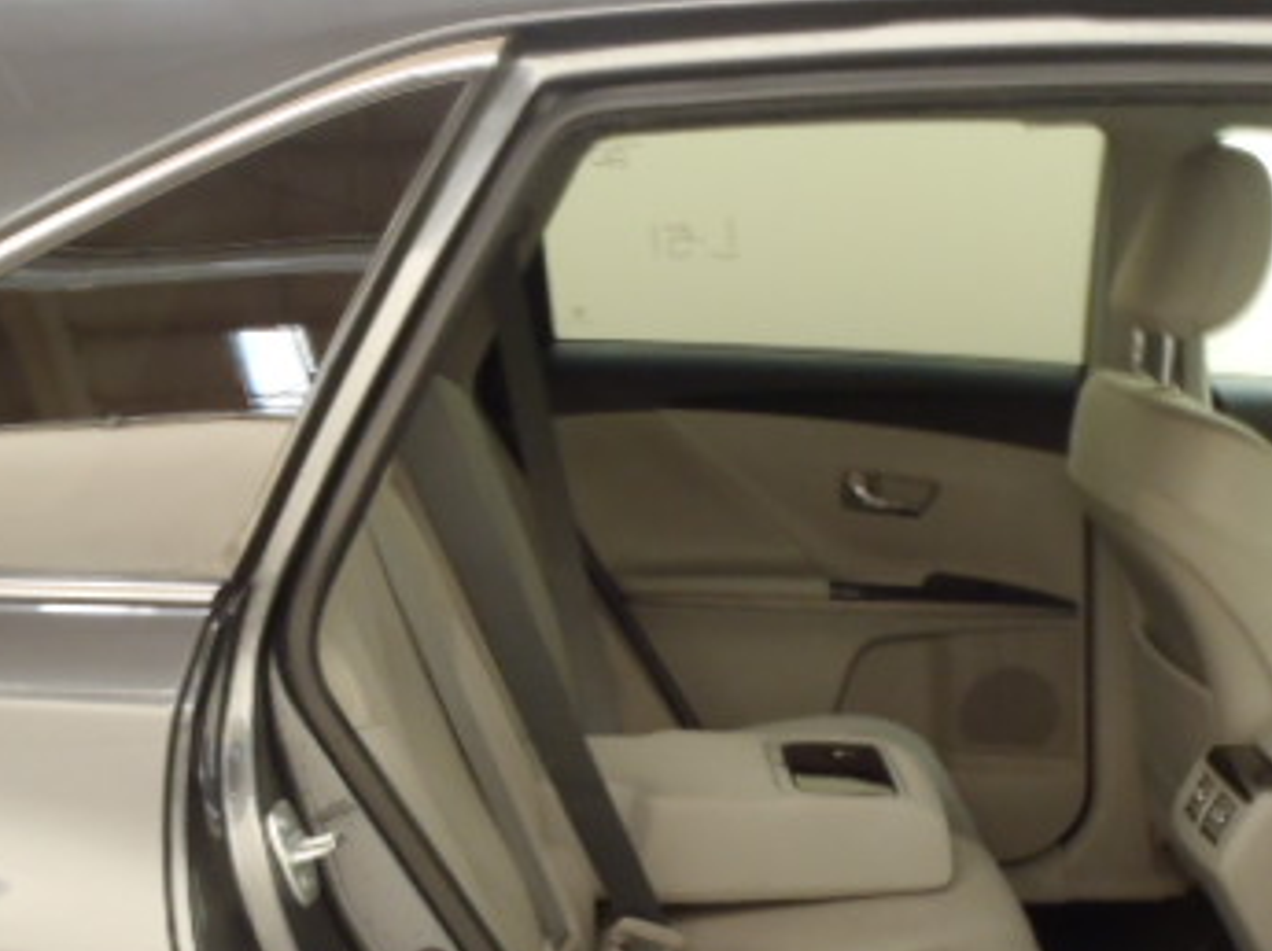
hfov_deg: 36.6
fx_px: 1909
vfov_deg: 27.0
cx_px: 800
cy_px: 851
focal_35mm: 52
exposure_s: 1/5
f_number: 3.9
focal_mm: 5
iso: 200
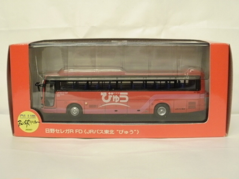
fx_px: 304
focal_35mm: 44
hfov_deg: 42.9
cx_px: 120
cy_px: 90
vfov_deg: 32.9
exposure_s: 1/8
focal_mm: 7.7
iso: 125
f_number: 4
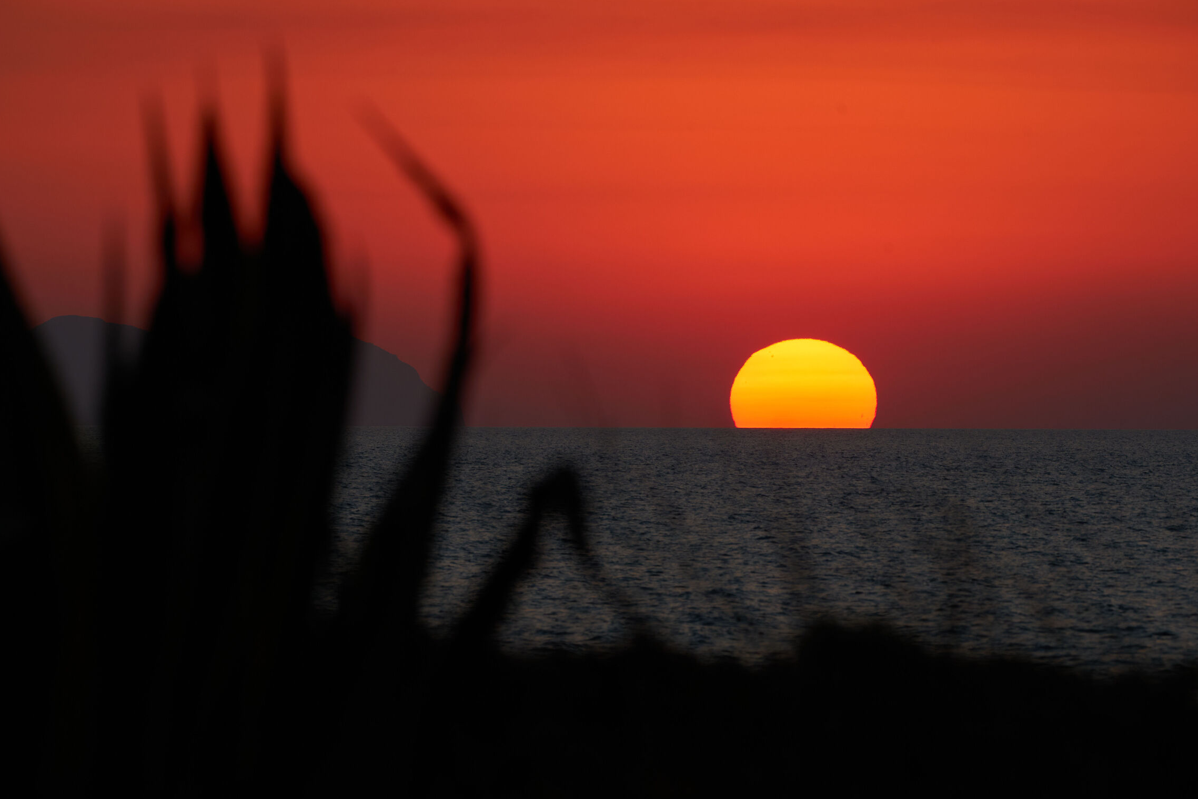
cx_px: 590
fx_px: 15573
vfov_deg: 2.9
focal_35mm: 468
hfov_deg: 4.4
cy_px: 406
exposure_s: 1/500
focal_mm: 444
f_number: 10
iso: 400
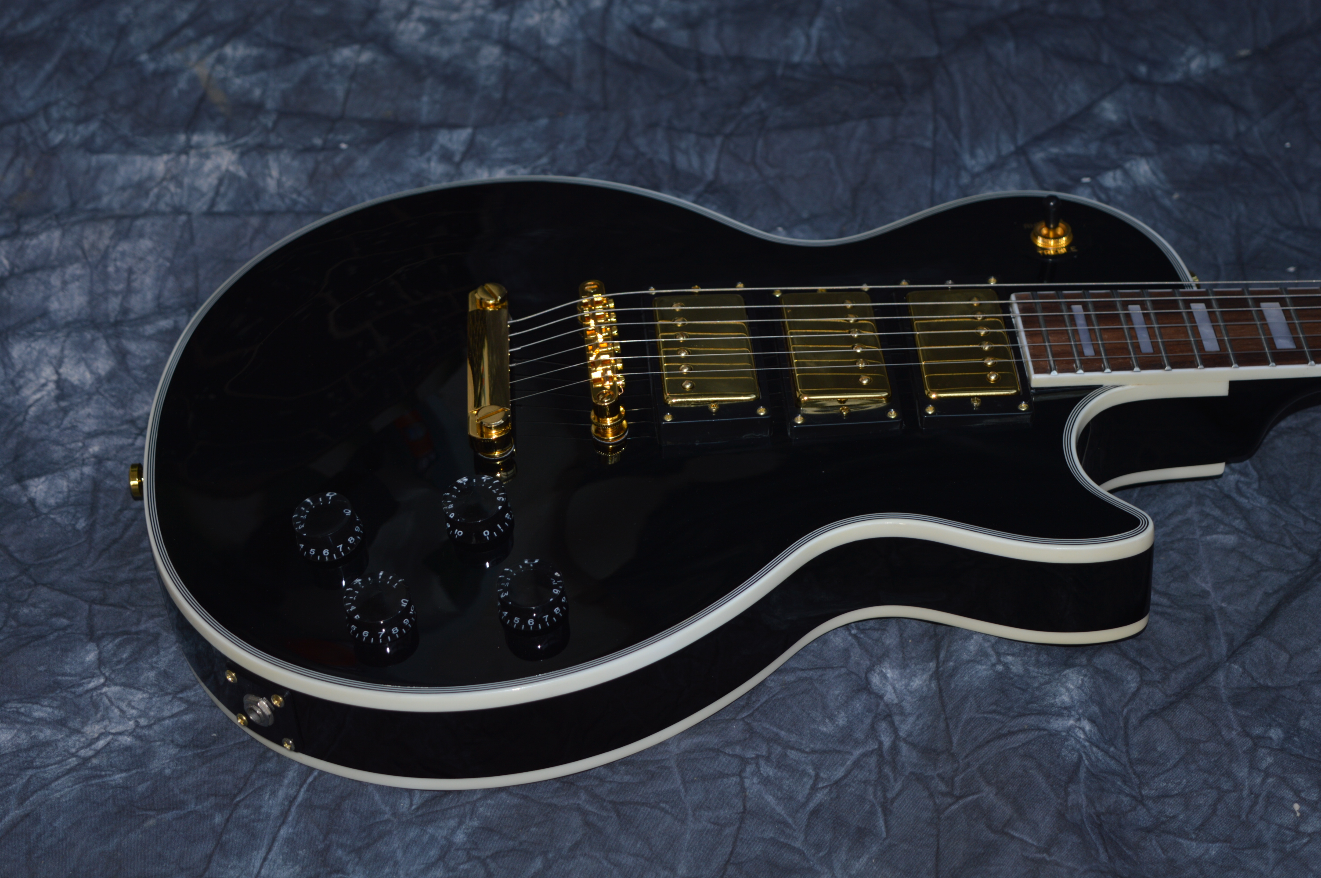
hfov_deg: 28.1
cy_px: 439
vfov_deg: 18.9
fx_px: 2640
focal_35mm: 72
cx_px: 660
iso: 100
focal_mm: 48
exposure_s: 1/60
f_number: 5.3
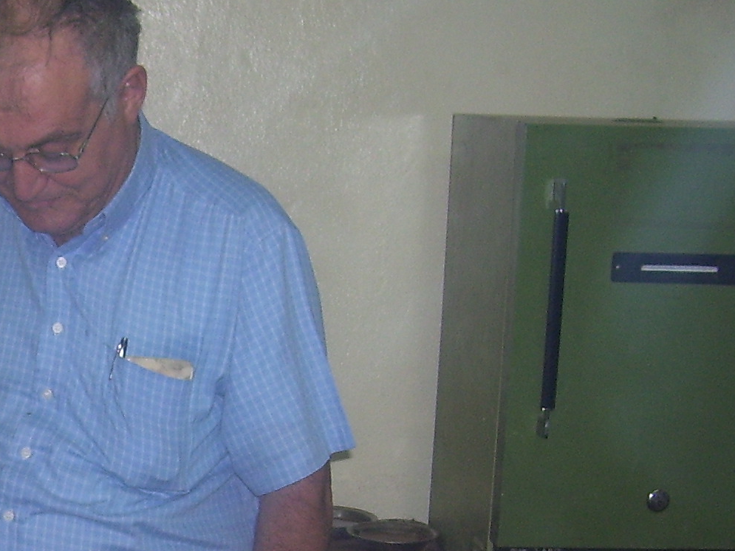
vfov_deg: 16.3
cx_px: -40
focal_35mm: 88
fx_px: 1868
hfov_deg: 21.3
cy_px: 597
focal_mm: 5.6
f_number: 2.7
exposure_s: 1/60
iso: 80
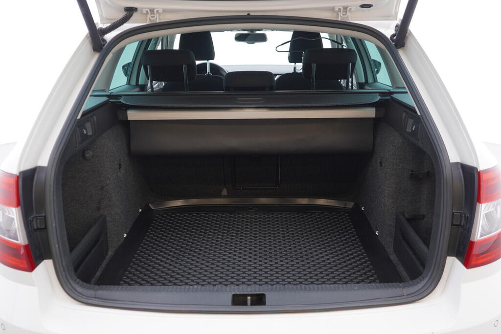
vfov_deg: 36.9
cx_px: 250
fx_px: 501
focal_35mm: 36
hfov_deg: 53.1
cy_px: 167
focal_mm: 24
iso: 125
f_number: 2.8
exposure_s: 1/40
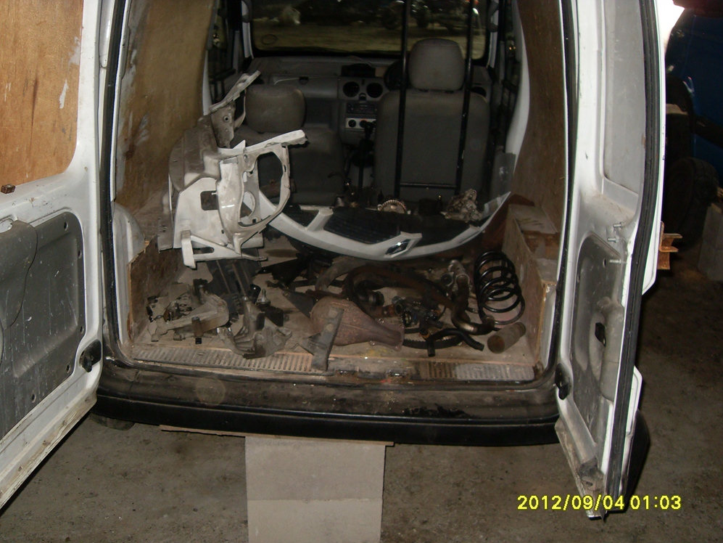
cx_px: 354
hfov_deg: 49.0
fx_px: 794
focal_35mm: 38
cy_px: 278
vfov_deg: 37.7
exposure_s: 1/45
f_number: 2.8
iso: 100
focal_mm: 6.3
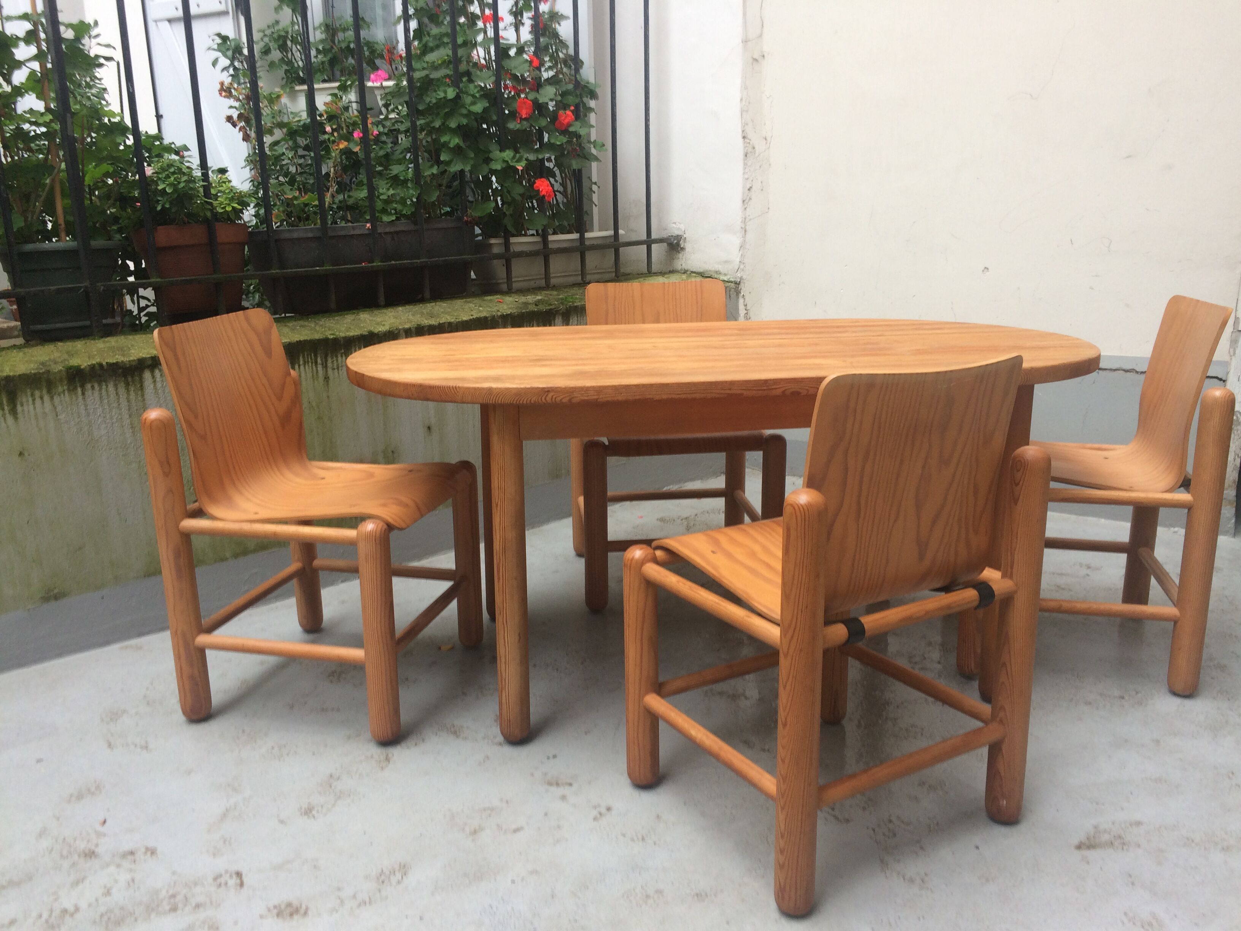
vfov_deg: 48.2
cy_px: 466
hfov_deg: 61.7
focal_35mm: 29
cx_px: 620
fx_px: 1040
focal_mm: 4.15
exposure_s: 1/50
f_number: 2.2
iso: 50
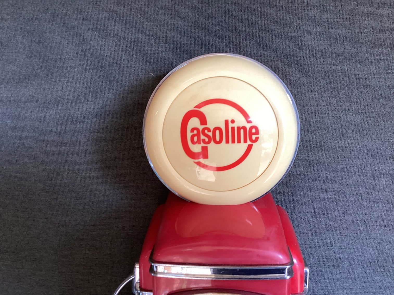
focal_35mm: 31
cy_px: 148
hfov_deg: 58.3
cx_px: 197
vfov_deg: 45.4
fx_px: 353
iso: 100
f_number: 2.4
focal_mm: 3.3
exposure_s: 1/50
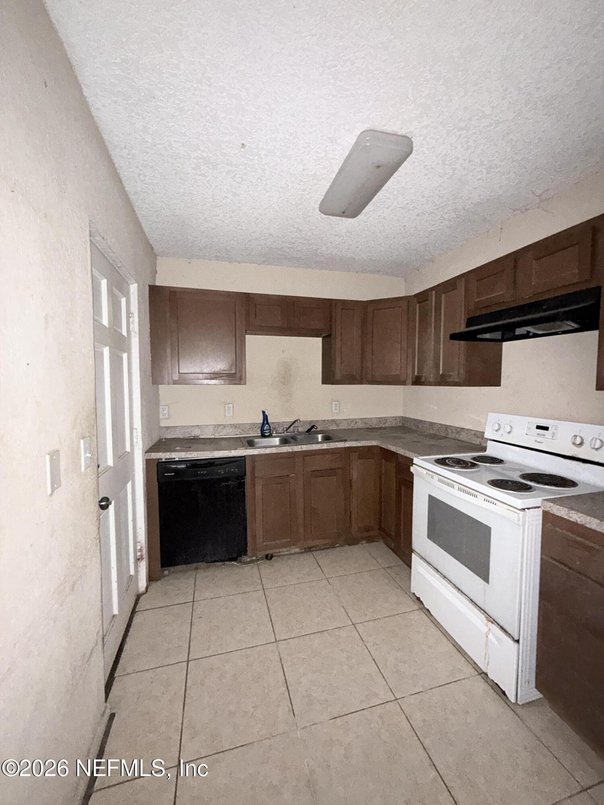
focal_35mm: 14
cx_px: 302
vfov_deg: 102.1
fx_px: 326
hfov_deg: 85.7
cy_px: 402
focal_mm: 2.22
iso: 640
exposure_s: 1/16
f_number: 2.2
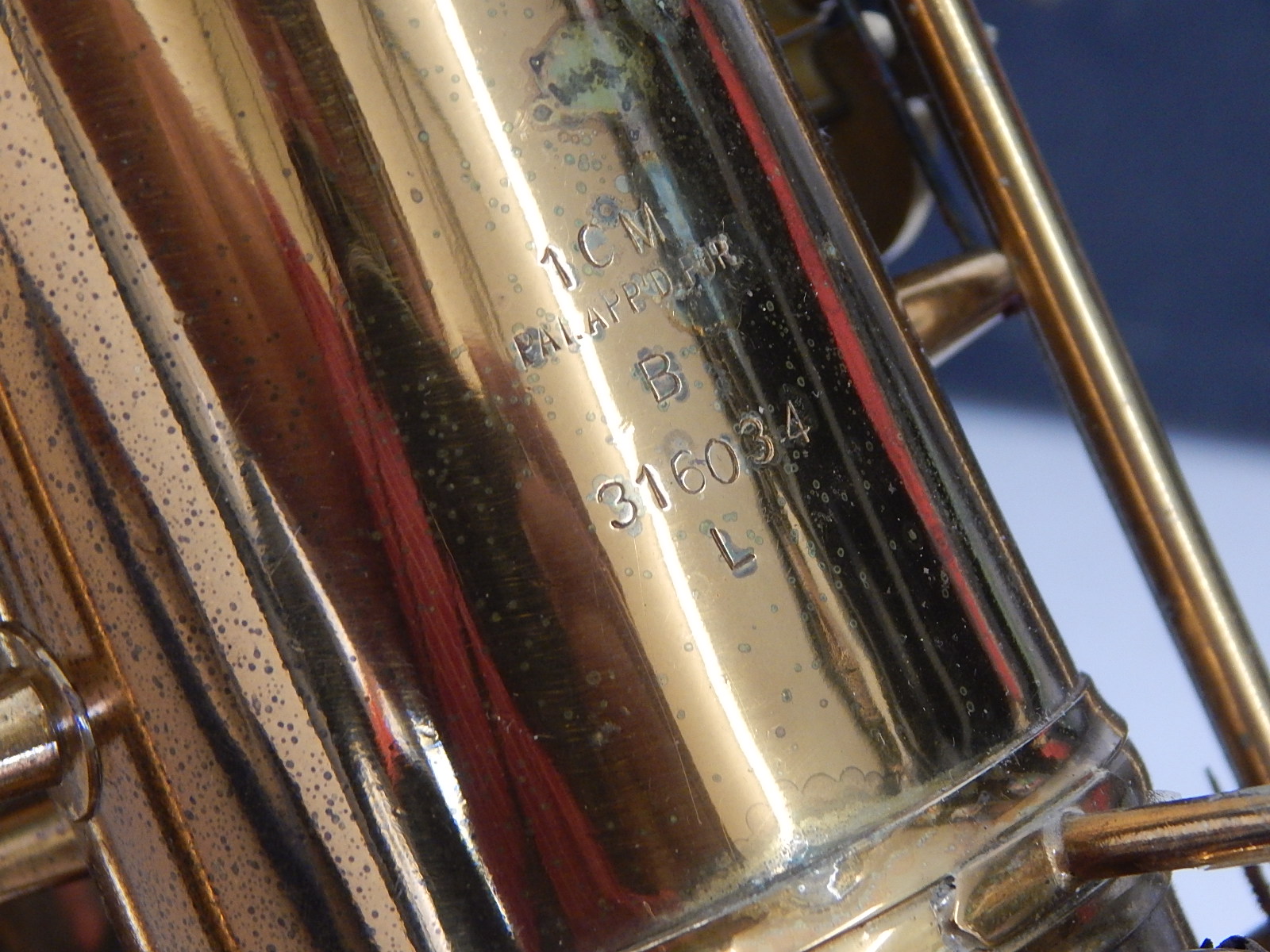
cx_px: 635
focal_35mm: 114
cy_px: 476
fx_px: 4182
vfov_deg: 13.0
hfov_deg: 17.3
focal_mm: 20.5
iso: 400
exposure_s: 1/25
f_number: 4.6
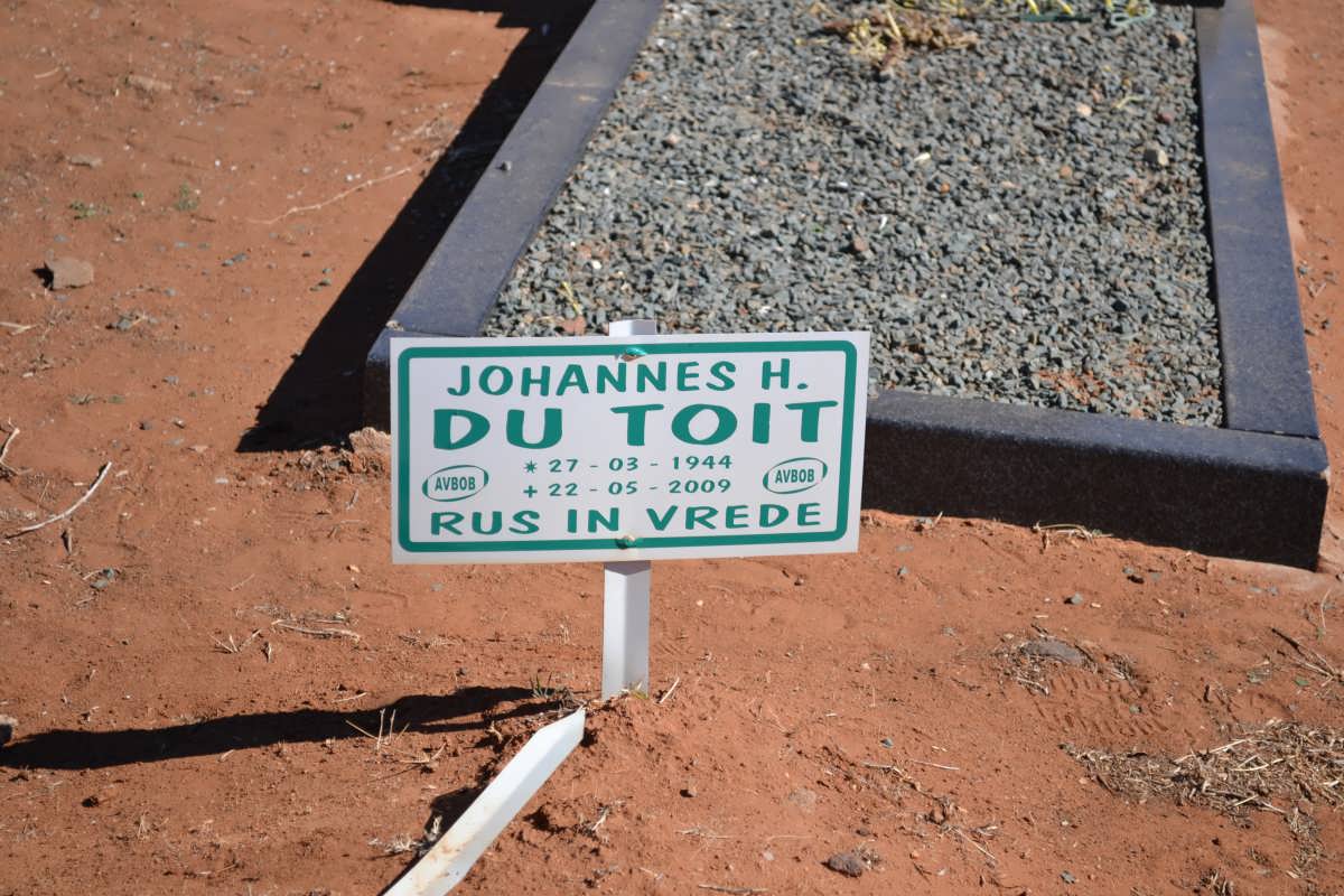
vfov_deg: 16.6
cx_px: 672
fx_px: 3080
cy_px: 448
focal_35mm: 82
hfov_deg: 24.6
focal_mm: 55
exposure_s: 1/125
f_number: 5.6
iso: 110
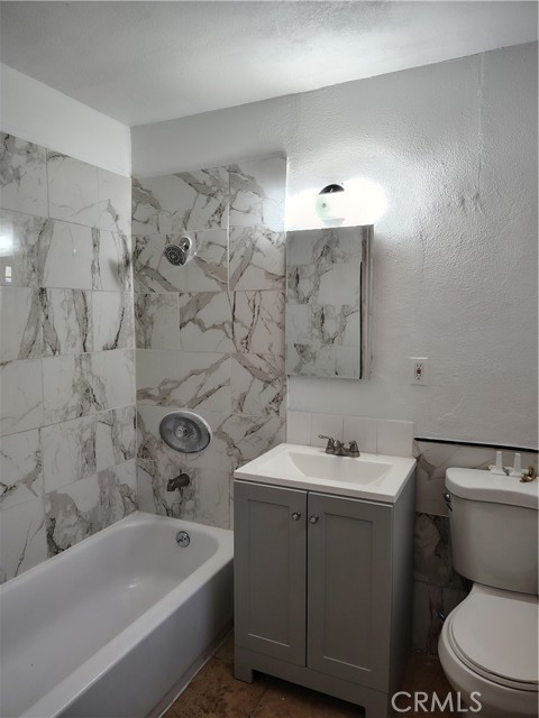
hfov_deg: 56.8
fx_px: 498
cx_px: 270
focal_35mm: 24
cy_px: 359
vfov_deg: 71.6
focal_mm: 5.56
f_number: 1.8
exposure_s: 1/114
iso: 440
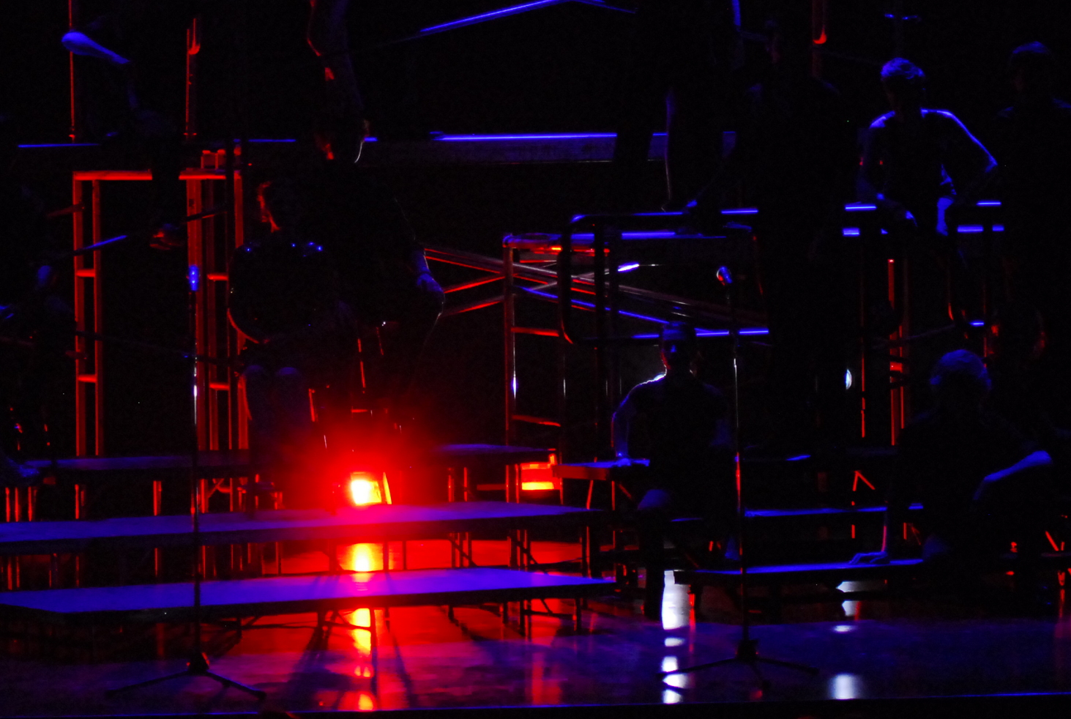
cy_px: 165
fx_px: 6111
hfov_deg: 10.0
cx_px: 206
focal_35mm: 205
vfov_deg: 6.7
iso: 1250
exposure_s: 1/30
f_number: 3.2
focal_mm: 80
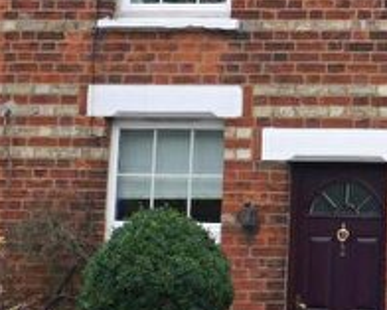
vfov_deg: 11.1
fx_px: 1593
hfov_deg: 13.0
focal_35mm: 139
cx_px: 607
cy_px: 66
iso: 800
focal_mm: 20
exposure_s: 1/60
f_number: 7.1
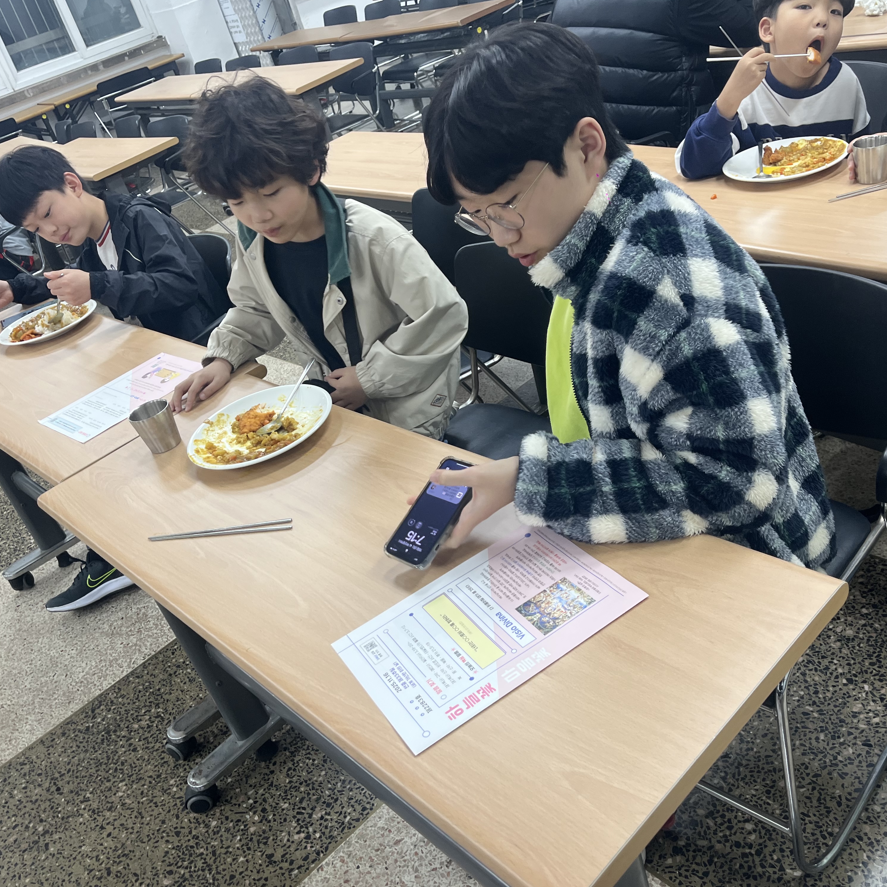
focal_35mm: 31
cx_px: 447
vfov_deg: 52.5
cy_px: 445
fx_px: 899
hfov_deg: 52.5
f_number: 1.6
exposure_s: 1/60
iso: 80
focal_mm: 5.1
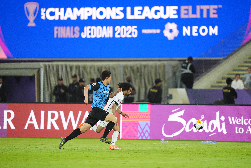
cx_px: 126
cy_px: 84
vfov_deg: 3.4
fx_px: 2789
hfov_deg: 5.2
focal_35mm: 400
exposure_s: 1/1600
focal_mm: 400
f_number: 2.8
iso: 3200
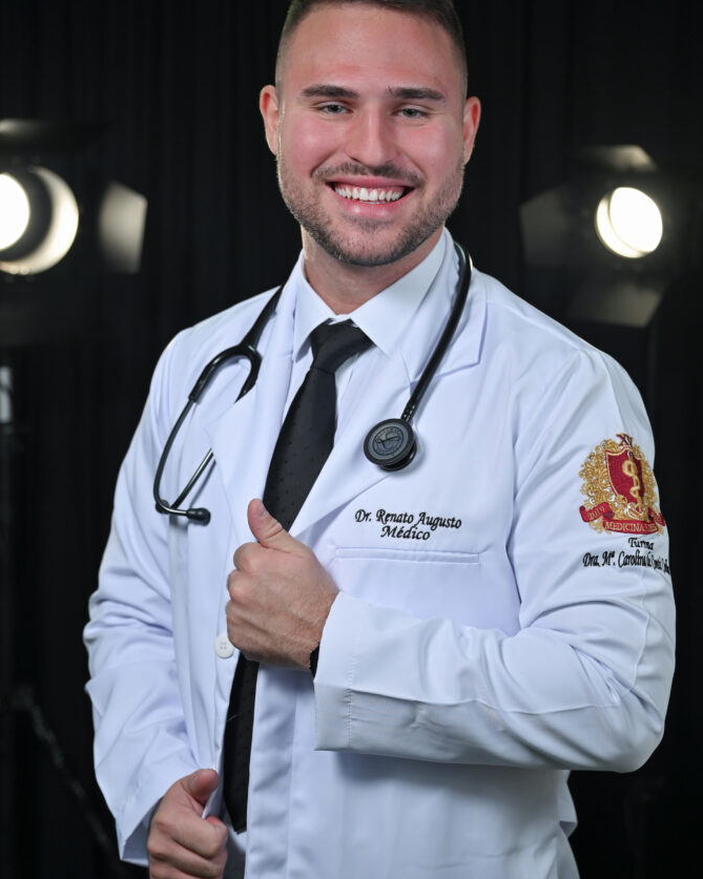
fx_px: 1822
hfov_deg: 21.8
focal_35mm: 70
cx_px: 357
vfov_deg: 27.1
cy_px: 460
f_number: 4
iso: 200
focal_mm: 61
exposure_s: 1/160
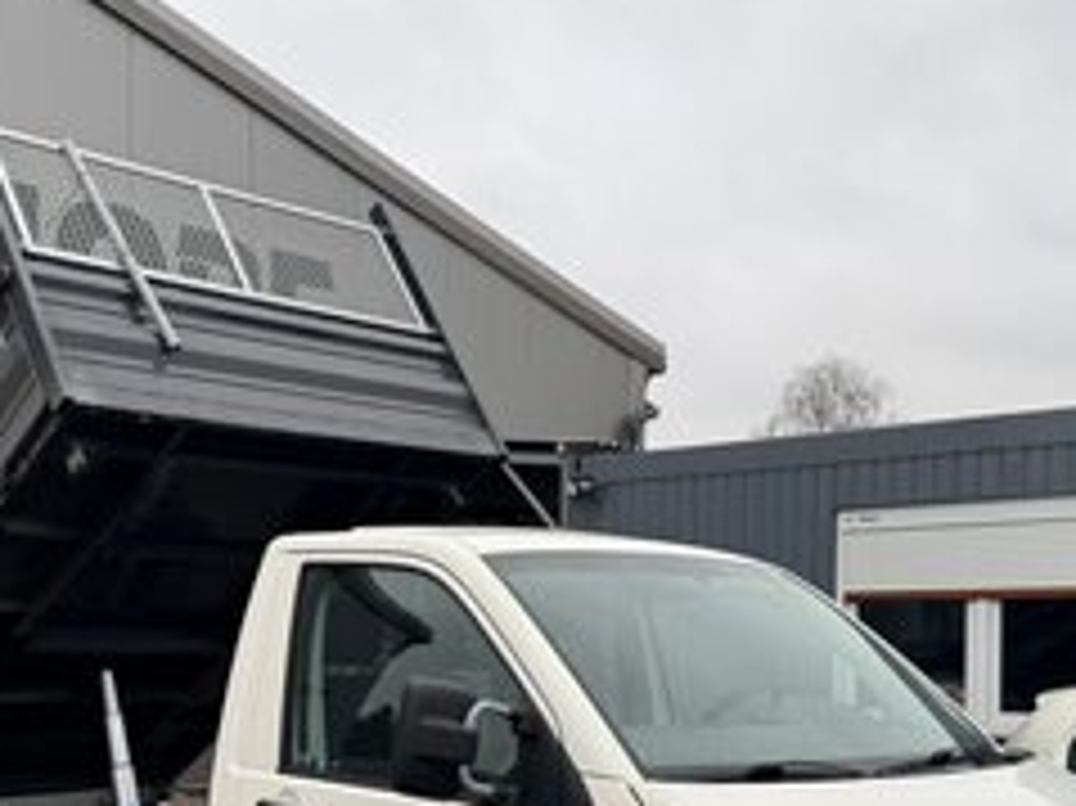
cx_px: 423
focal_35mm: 49
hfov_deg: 38.7
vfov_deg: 29.0
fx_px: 1522
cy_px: 648
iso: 80
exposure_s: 1/535
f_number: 1.78
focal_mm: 6.76
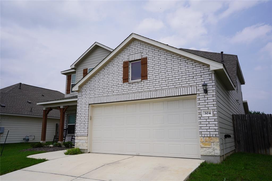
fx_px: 211
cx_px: 136
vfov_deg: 46.4
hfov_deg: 65.5
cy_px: 90
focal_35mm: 28
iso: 100
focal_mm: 28
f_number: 5
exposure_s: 1/1000
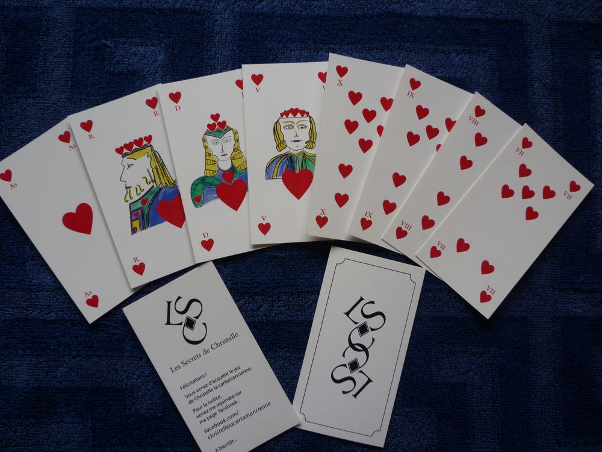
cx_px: 301
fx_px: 504
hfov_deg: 61.7
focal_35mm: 29
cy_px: 226
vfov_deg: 48.2
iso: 80
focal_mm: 5.2
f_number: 3.3
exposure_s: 1/60
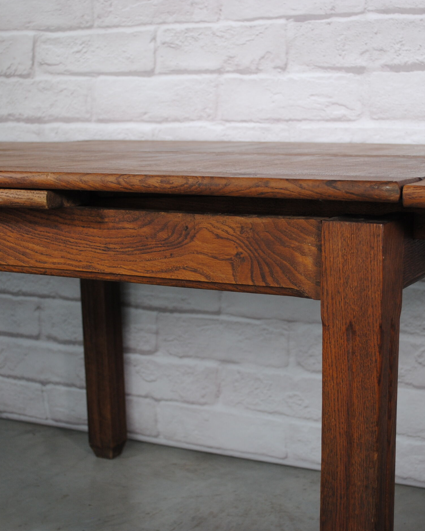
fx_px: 986
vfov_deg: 30.2
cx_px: 242
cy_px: 265
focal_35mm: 63
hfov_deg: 24.3
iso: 200
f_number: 4.5
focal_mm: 29
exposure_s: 1/30
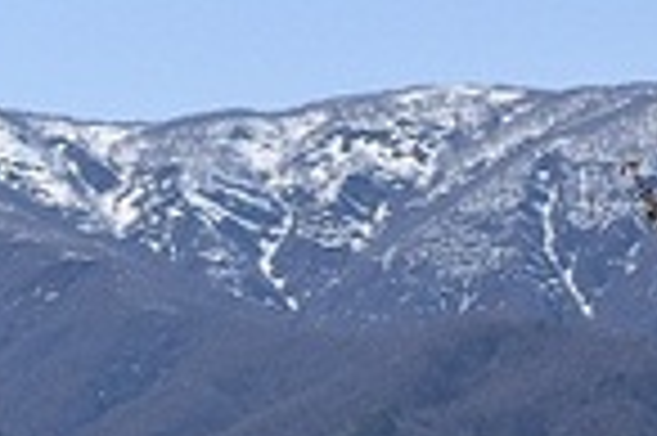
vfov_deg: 5.4
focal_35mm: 255
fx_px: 4640
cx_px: 711
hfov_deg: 8.0
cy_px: 306
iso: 200
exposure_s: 1/400
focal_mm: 55
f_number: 10
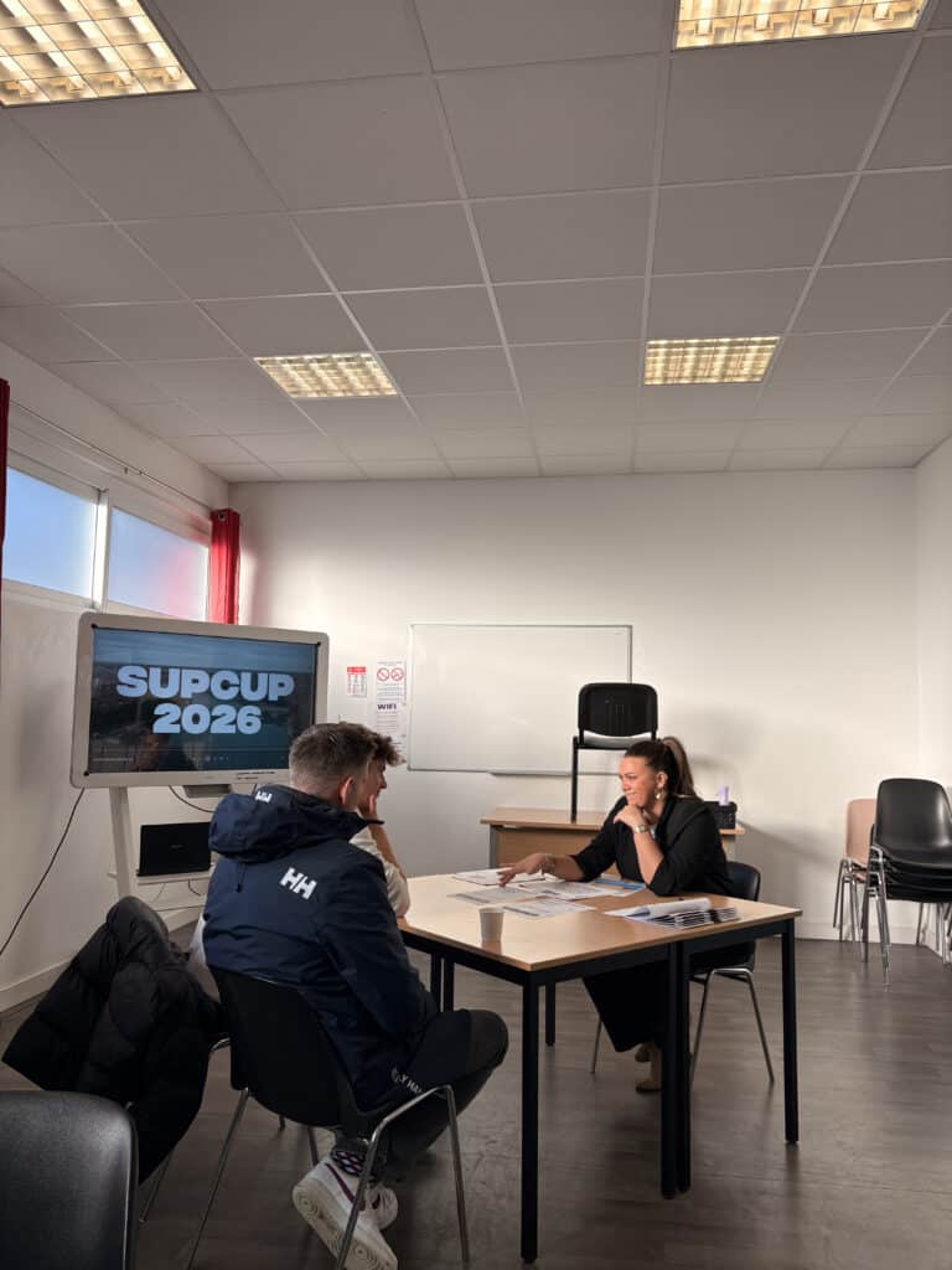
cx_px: 476
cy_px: 635
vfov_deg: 67.3
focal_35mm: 26
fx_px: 953
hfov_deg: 53.1
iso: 50
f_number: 1.6
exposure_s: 1/430
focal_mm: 5.96
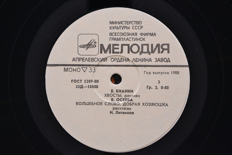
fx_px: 773
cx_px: 116
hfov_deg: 17.1
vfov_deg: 11.4
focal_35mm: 120
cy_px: 78
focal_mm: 80
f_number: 7.1
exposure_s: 1/200
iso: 1600
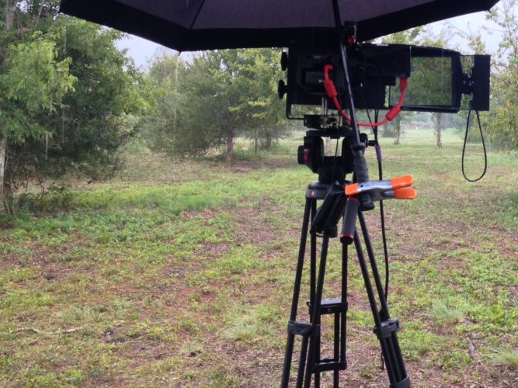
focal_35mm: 63
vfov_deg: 23.1
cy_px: 99
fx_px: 943
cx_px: 390
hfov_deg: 30.2
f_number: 2.4
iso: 64
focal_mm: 4.28
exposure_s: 1/40
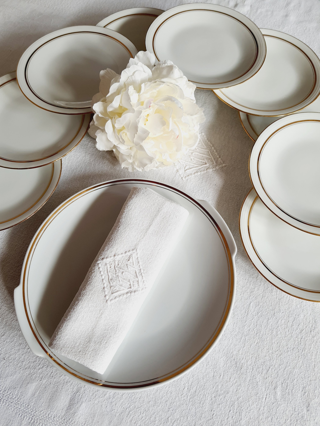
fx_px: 320
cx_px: 160
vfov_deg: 67.3
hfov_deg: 53.1
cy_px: 213
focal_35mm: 26
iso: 64
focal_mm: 4.32
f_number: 1.7
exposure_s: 1/100
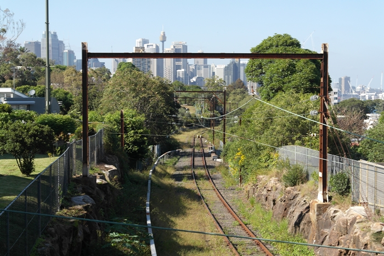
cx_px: 192
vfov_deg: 17.7
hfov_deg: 26.3
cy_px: 128
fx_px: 821
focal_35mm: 77
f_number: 6.3
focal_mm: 50
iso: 100
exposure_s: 1/200
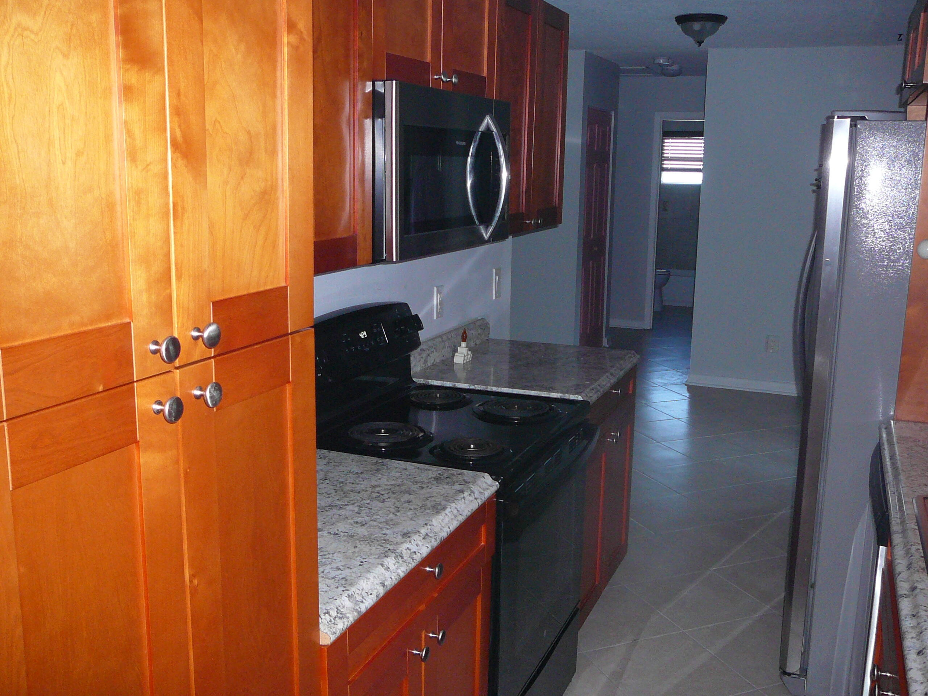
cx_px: 464
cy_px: 348
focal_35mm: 35
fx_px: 938
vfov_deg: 40.7
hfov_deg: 52.6
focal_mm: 5.2
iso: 200
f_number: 2.8
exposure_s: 1/30
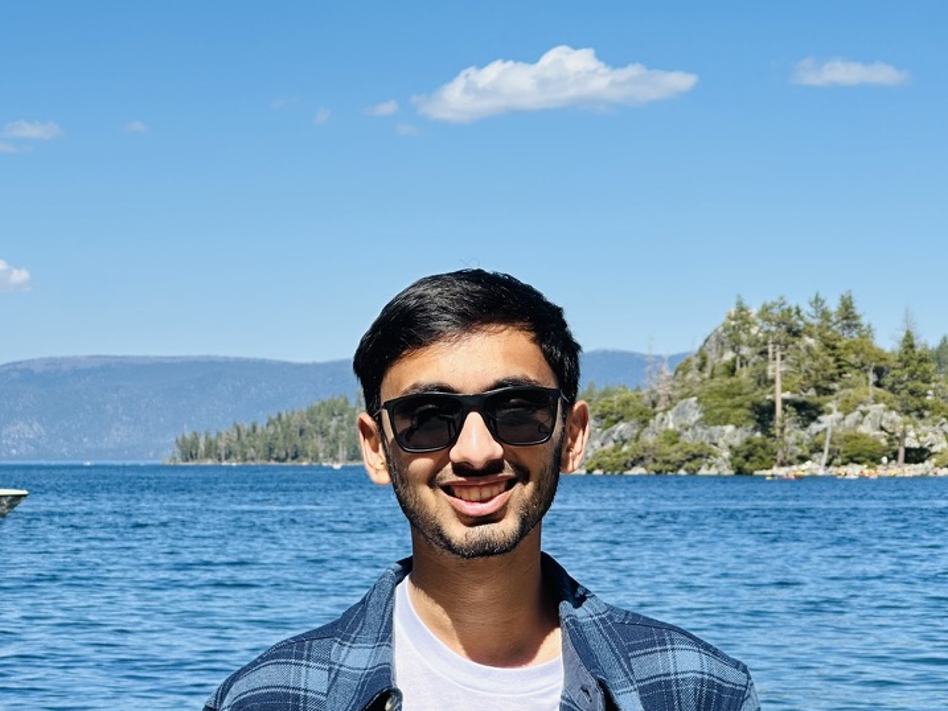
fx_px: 3013
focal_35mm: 110
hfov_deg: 17.9
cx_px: 484
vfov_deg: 13.4
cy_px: 472
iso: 32
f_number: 2.8
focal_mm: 9
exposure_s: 1/903
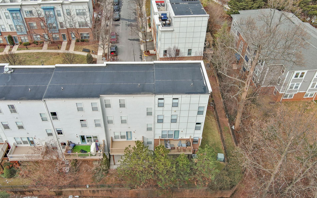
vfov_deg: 39.4
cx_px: 155
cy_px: 98
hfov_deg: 59.6
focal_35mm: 32
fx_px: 276
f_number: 2.8
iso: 100
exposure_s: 1/640
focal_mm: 10.57
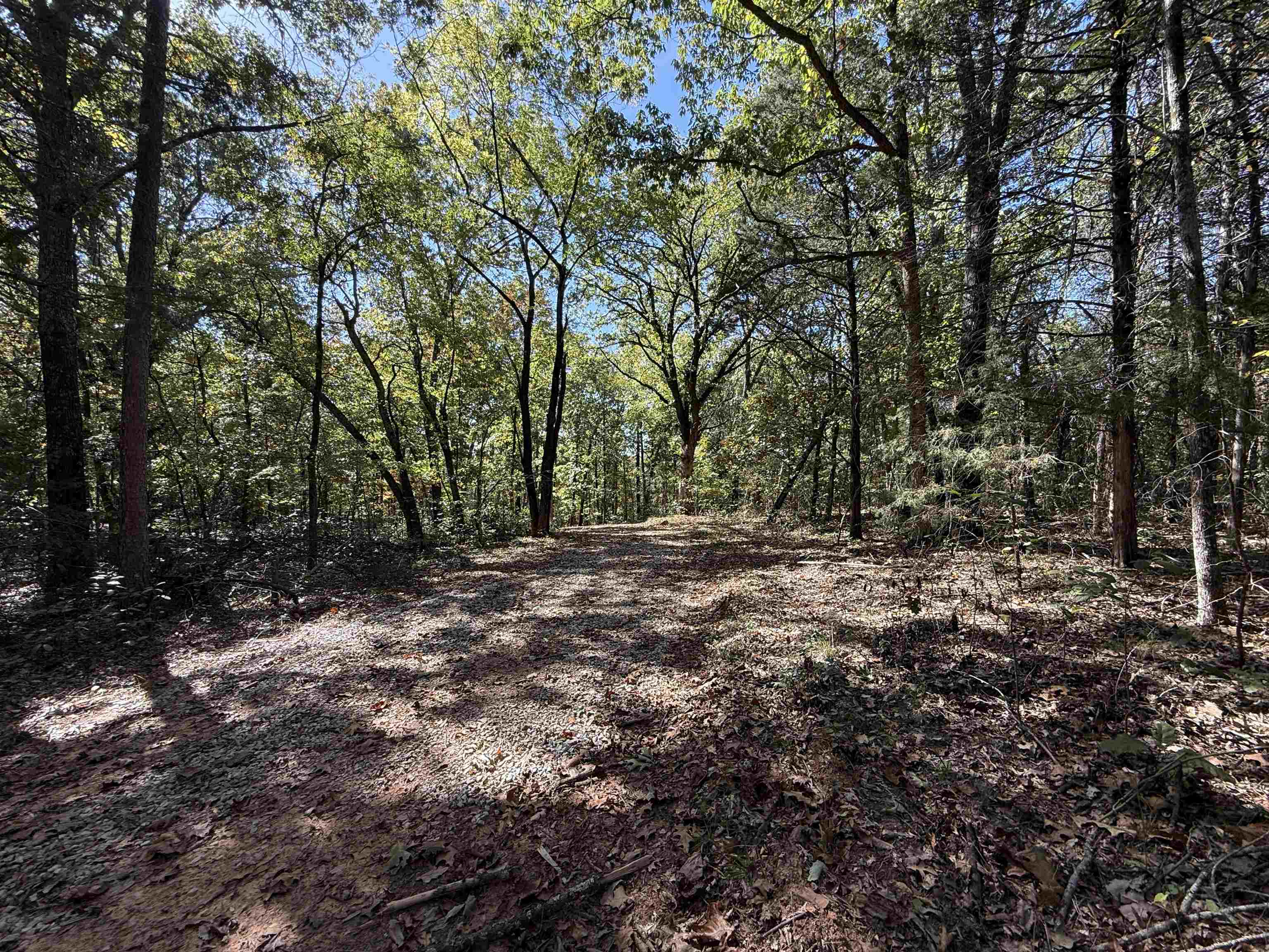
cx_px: 634
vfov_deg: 85.7
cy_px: 476
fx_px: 513
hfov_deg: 102.1
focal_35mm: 14
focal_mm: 2.22
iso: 64
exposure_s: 1/294
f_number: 2.2
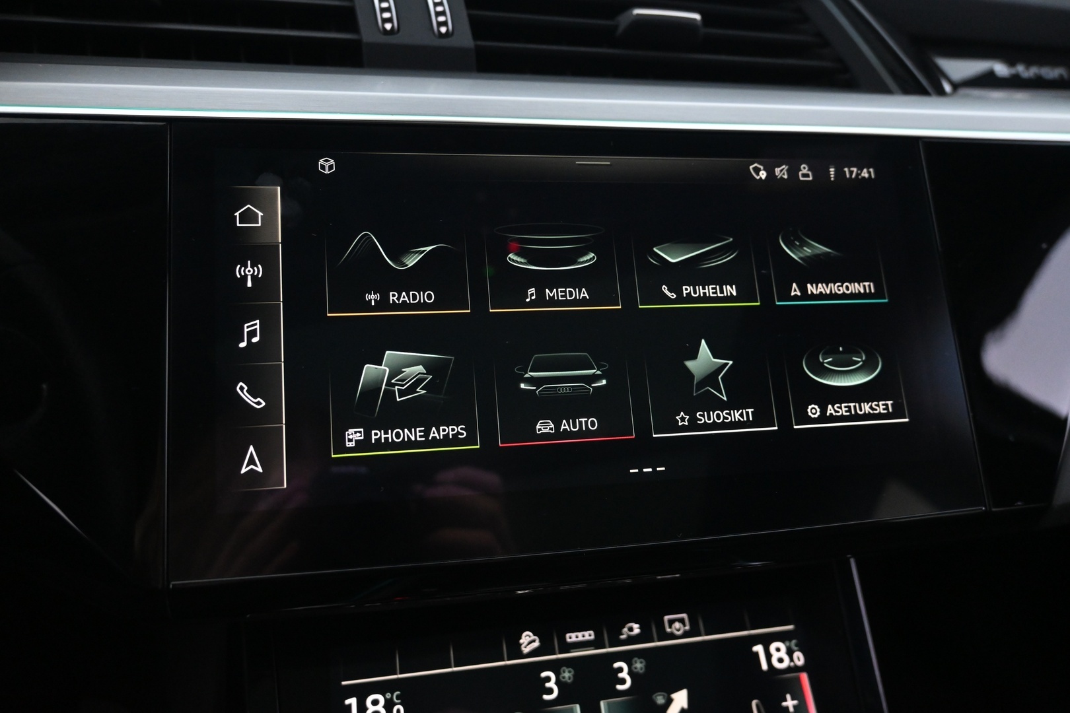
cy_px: 356
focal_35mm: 27
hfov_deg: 67.4
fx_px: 802
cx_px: 535
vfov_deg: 47.9
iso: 3200
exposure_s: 1/30
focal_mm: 18
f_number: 3.5
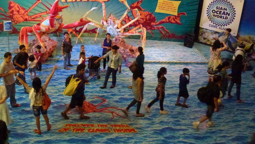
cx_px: 97
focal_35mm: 37
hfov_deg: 53.5
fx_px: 250
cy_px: 13
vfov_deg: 30.5
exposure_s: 1/40
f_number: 3.3
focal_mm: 4.3
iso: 800
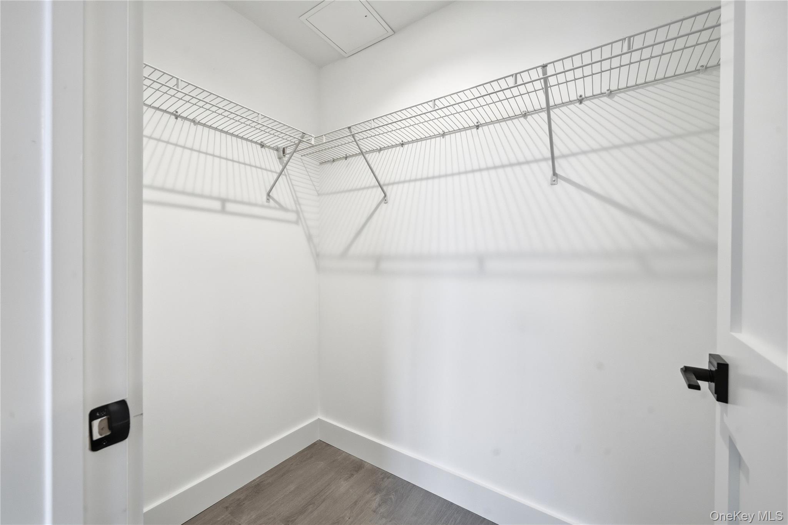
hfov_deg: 104.3
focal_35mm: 14
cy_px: 262
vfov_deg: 81.2
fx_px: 306
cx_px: 394
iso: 500
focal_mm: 14
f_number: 8
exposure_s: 1/500
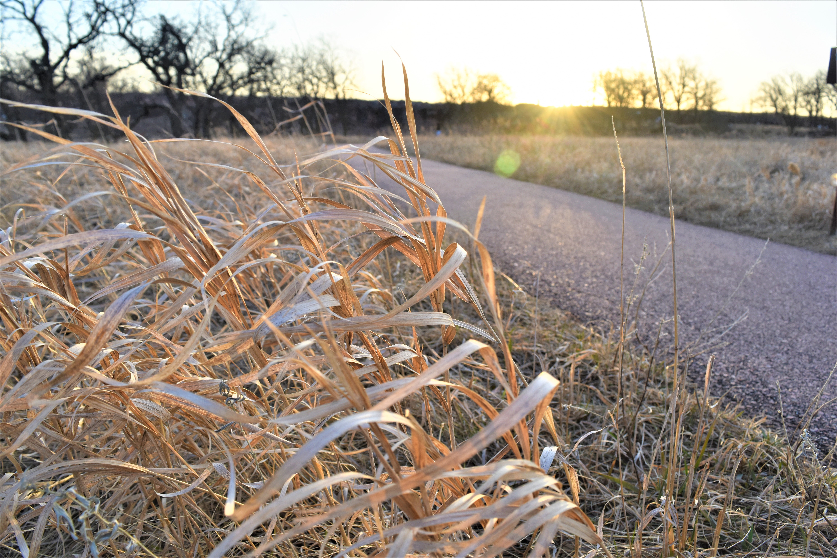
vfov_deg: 47.9
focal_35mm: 27
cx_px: 418
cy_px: 279
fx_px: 628
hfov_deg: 67.4
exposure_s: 1/250
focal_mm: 18
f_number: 8
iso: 220
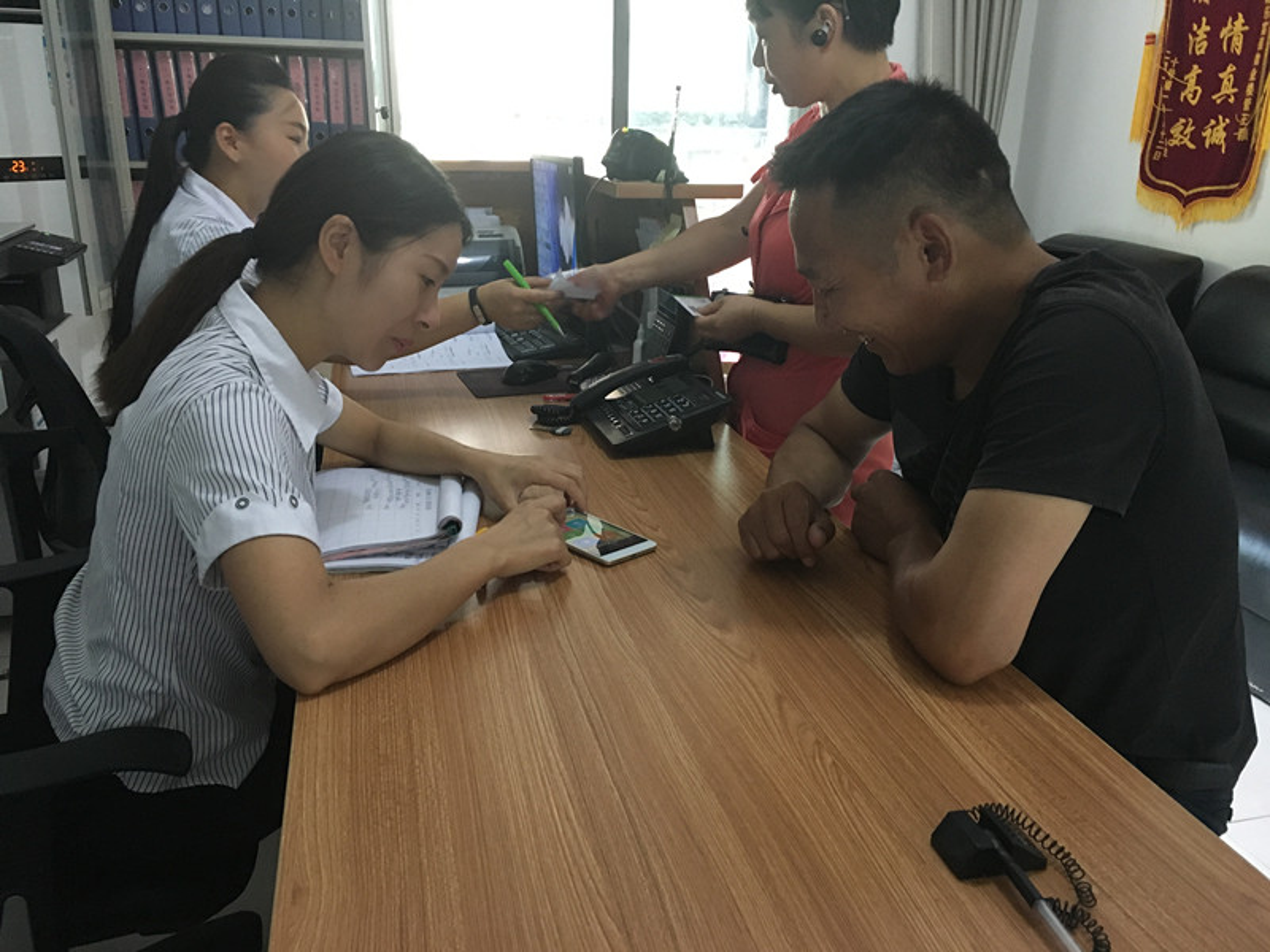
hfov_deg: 61.7
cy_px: 476
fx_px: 1064
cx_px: 635
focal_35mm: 29
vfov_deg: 48.2
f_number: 2.2
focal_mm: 4.15
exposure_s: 1/17
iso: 200
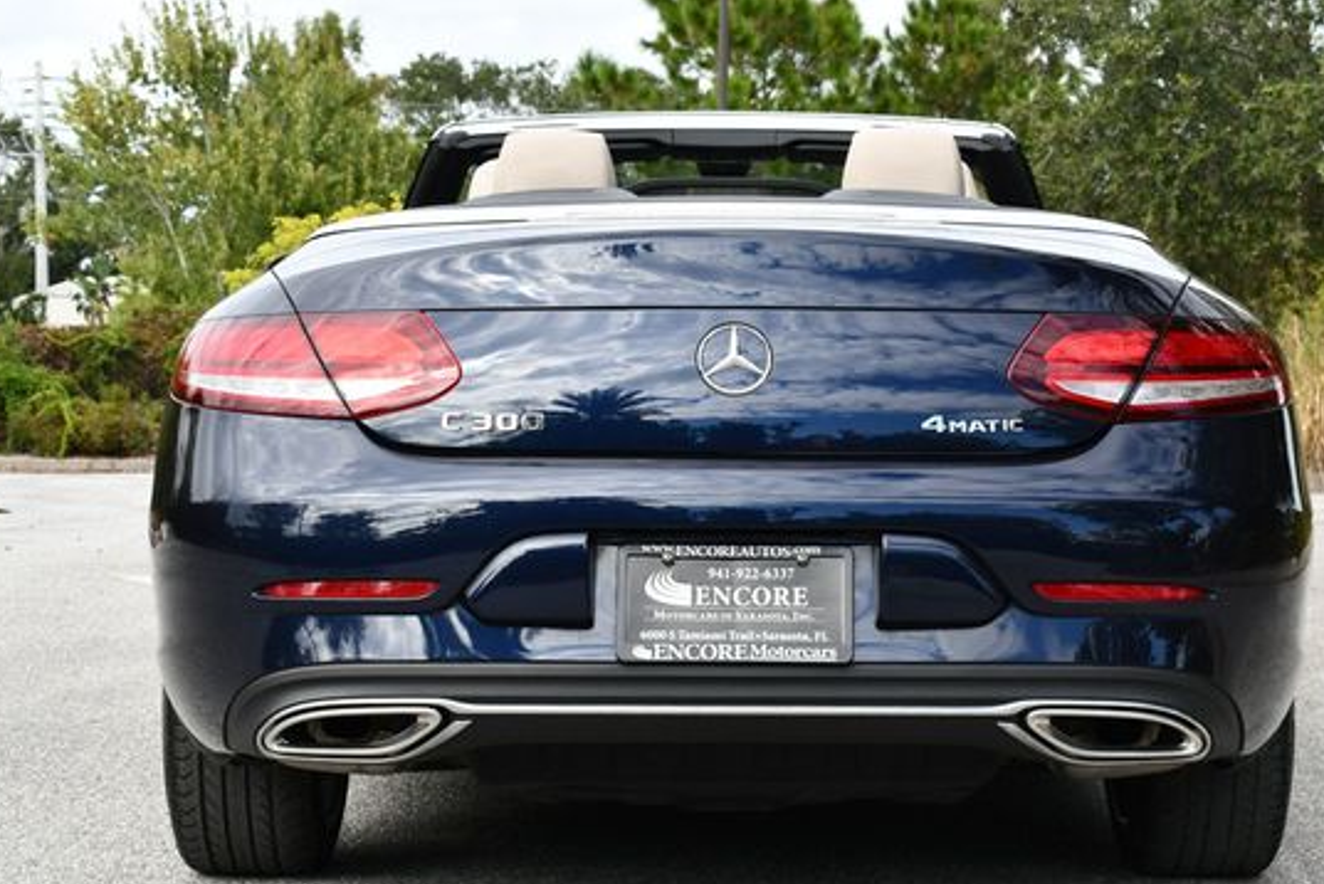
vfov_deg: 15.9
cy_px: 484
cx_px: 716
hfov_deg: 23.6
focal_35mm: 86
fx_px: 3164
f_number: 7.1
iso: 200
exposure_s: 1/250
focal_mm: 36
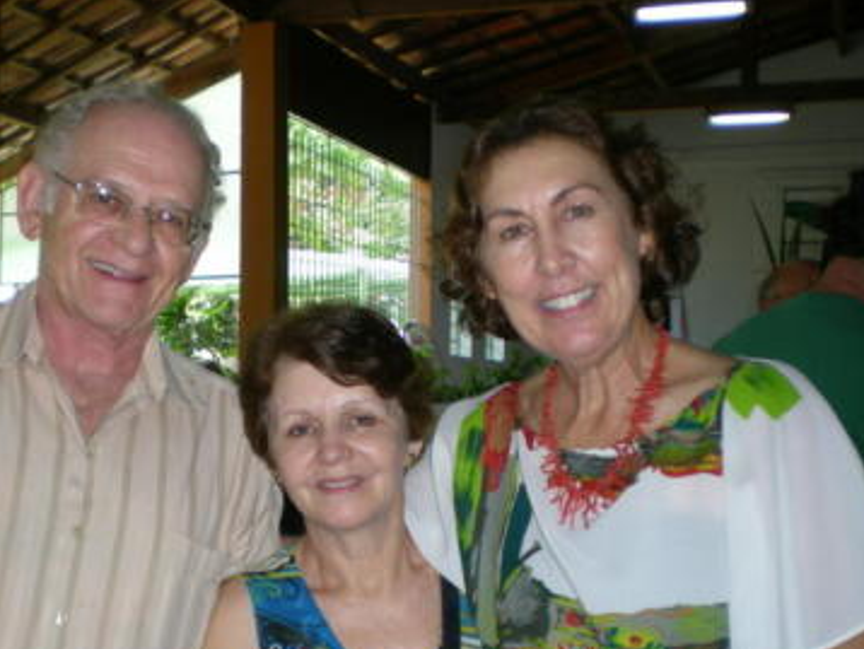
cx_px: 292
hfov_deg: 35.8
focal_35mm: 53
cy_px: 423
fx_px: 1324
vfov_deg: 27.4
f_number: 3.1
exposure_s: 1/42.7
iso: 50
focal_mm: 6.3
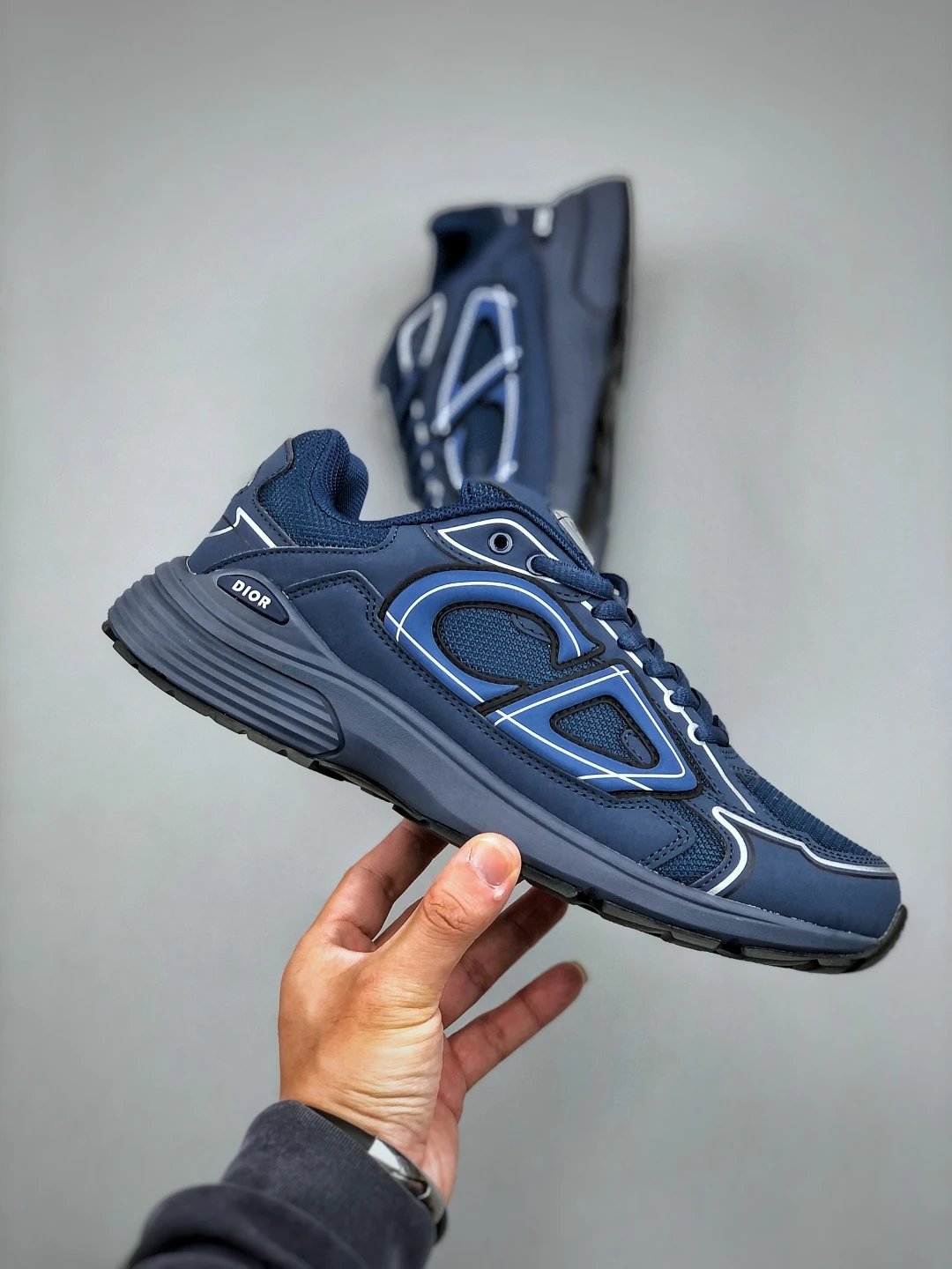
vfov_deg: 33.8
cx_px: 476
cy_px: 634
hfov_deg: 25.7
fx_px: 2090
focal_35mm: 57
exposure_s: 1/33
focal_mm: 6.6
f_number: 2.8
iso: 25
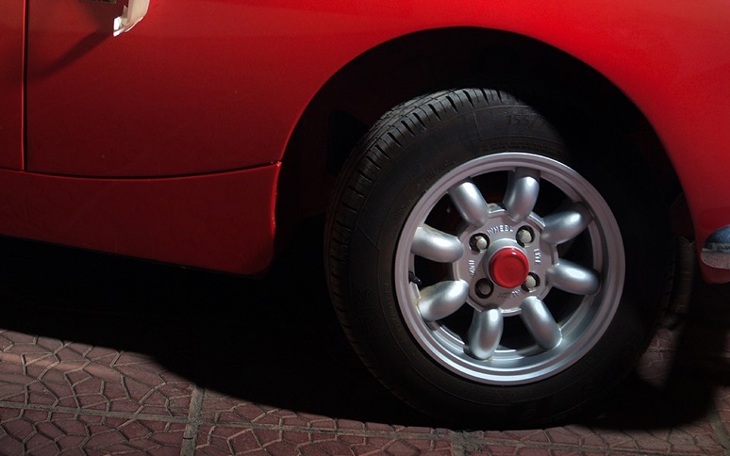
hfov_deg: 24.2
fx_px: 1612
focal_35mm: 81
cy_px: -111
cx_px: -31
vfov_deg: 15.5
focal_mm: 32
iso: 640
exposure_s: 1/125
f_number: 4.5
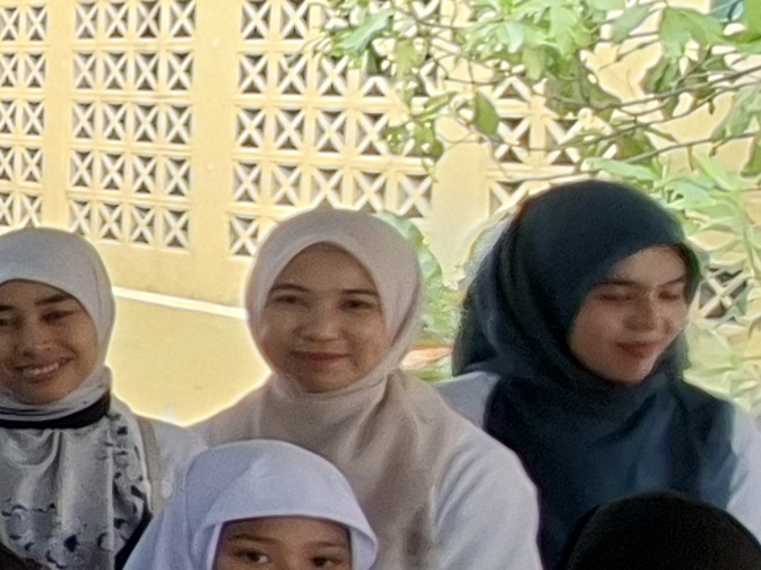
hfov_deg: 14.0
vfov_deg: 16.4
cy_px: 326
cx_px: -1122
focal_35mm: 90
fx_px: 1978
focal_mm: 1.74
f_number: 2.2
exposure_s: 1/40
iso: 40
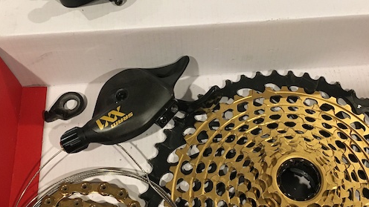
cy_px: 71
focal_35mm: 51
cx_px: 220
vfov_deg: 23.4
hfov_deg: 40.4
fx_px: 499
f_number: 2.2
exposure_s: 1/30
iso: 200
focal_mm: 4.15
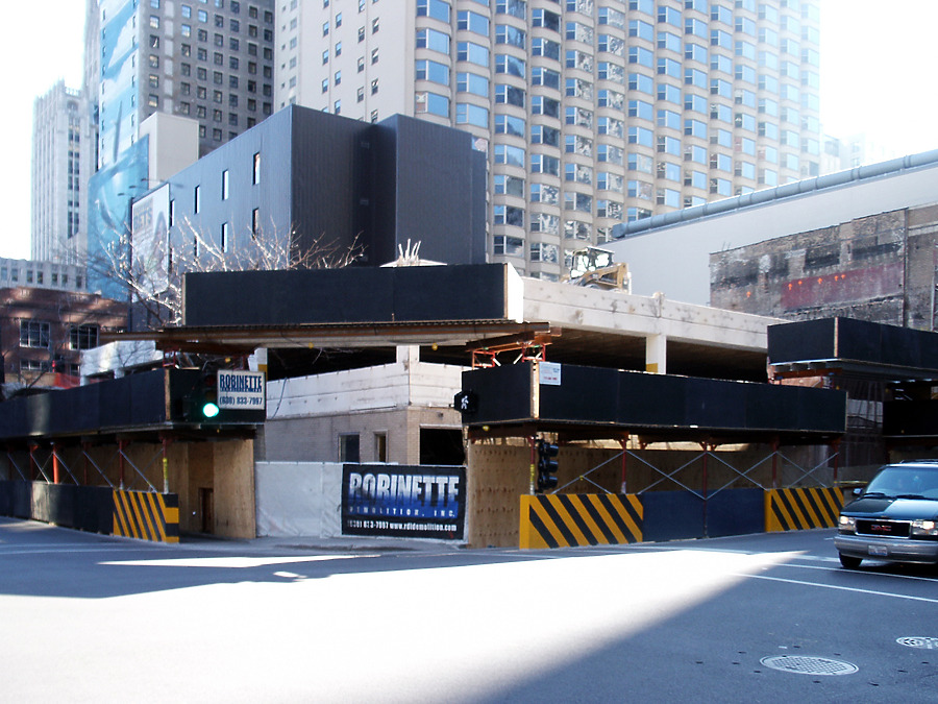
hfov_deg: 52.6
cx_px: 469
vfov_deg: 40.7
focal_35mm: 35
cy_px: 352
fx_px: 948
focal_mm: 7.18
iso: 64
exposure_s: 1/90
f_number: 3
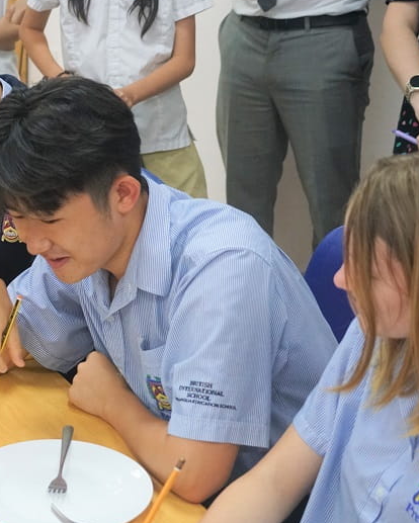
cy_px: 298
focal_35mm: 69
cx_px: -35
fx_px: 1069
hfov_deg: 21.1
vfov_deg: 27.5
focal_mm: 38
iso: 2500
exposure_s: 1/160
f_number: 4
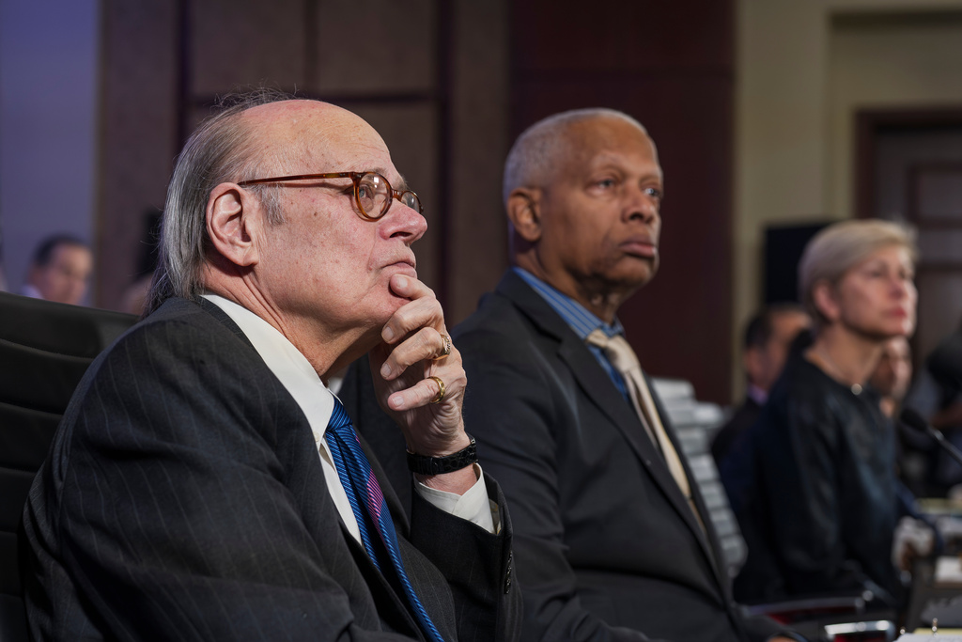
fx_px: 2004
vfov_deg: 18.2
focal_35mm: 75
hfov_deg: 27.0
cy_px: 321
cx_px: 481
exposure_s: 1/400
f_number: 2.5
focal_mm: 50
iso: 640
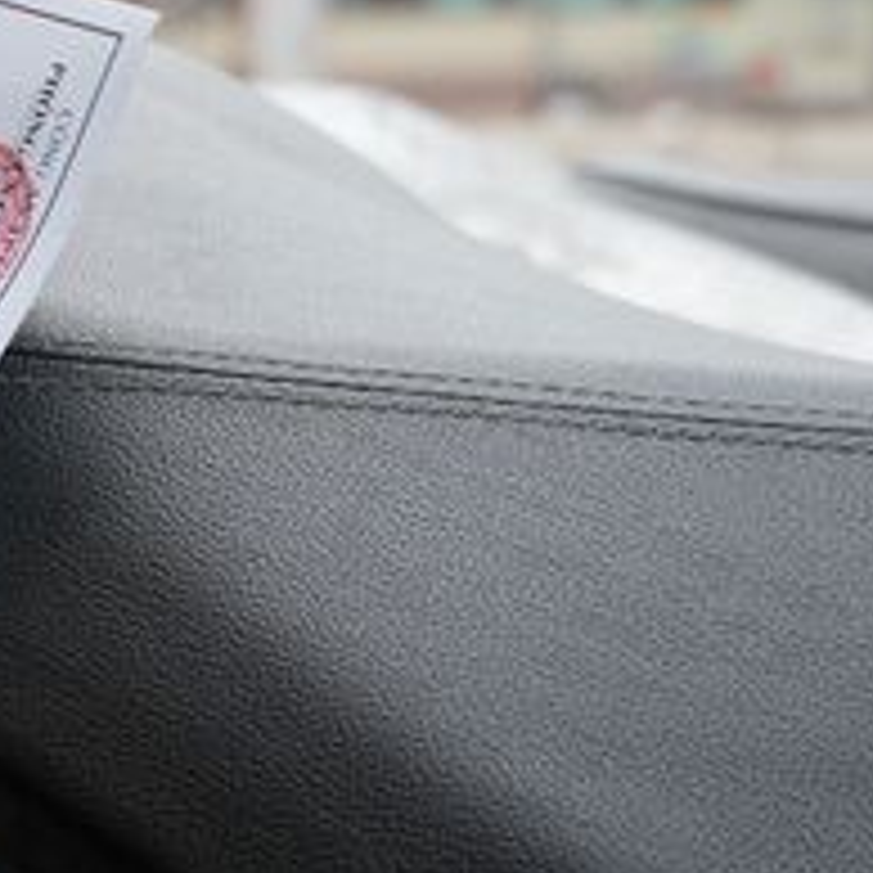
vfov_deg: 10.8
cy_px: 288
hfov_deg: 10.5
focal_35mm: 161
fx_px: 4603
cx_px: -441
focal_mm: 41
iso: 100
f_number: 5
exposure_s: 1/250
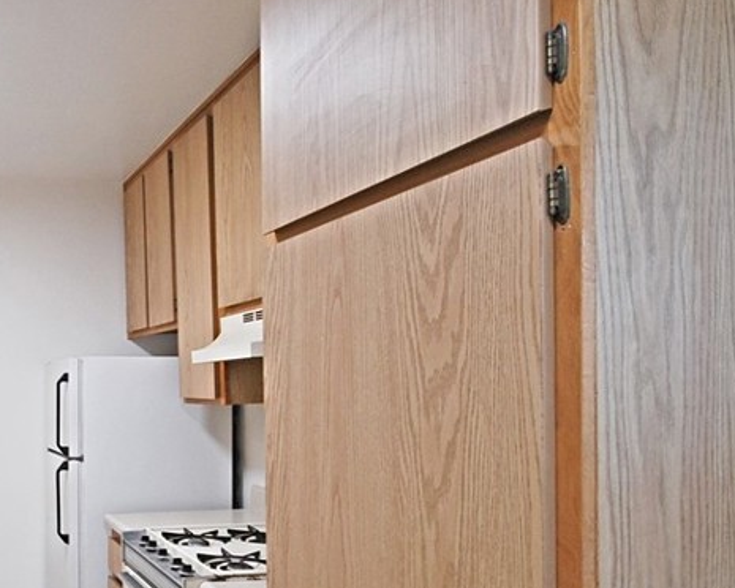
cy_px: 407
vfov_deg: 46.1
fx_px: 674
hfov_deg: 46.9
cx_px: -13
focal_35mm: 31
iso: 400
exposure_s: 1/30
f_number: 4
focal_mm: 10
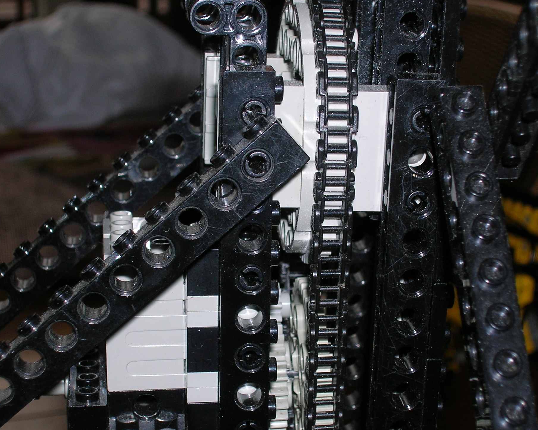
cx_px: 273
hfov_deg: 22.2
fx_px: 1369
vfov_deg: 17.9
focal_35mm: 86
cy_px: 241
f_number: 3.9
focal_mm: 11.7
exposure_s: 1/60.1
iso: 50
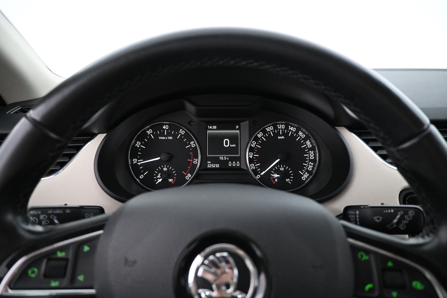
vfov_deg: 53.1
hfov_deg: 73.7
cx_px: 224
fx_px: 298
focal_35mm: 24
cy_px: 149
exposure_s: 1/50
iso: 4000
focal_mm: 16
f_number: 3.5
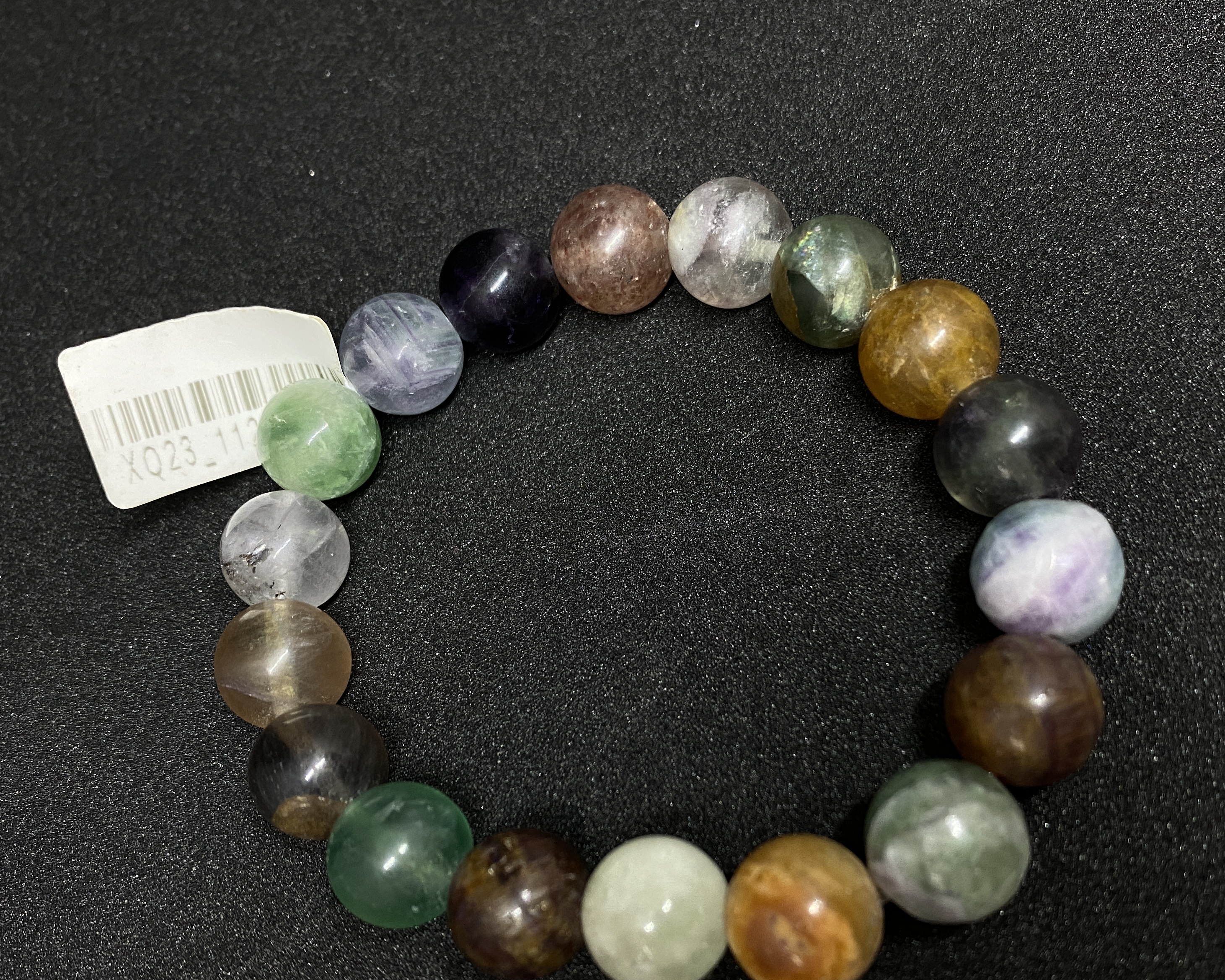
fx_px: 1269
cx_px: 684
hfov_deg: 51.4
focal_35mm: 35
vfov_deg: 41.9
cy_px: 616
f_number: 1.8
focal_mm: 4.25
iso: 125
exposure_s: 1/75
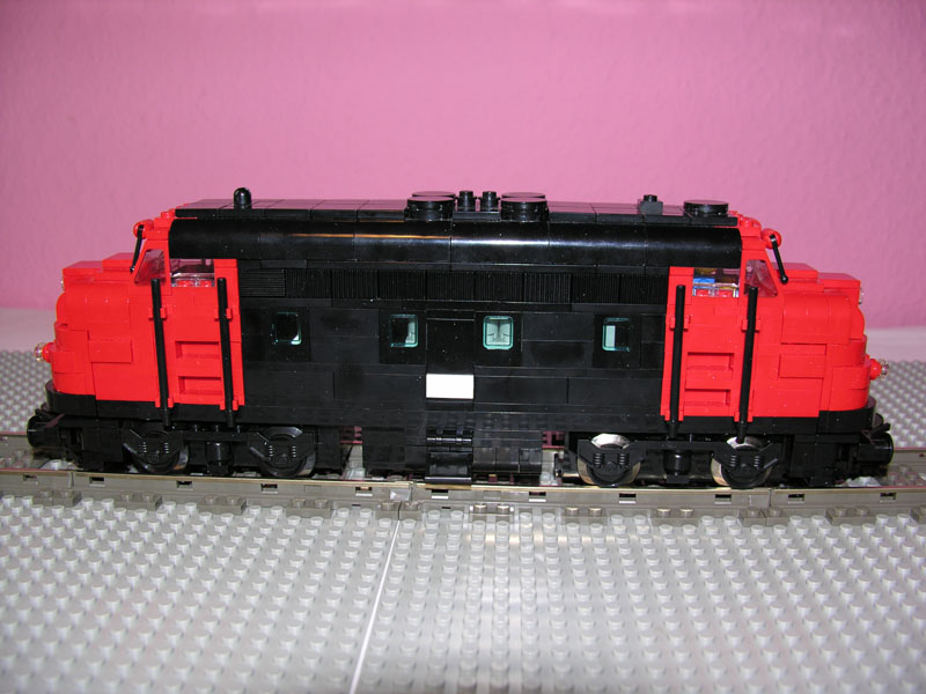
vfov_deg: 40.7
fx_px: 936
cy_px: 347
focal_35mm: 35
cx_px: 463
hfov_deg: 52.6
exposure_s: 1/60.1
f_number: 2.8
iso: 50
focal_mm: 8.9
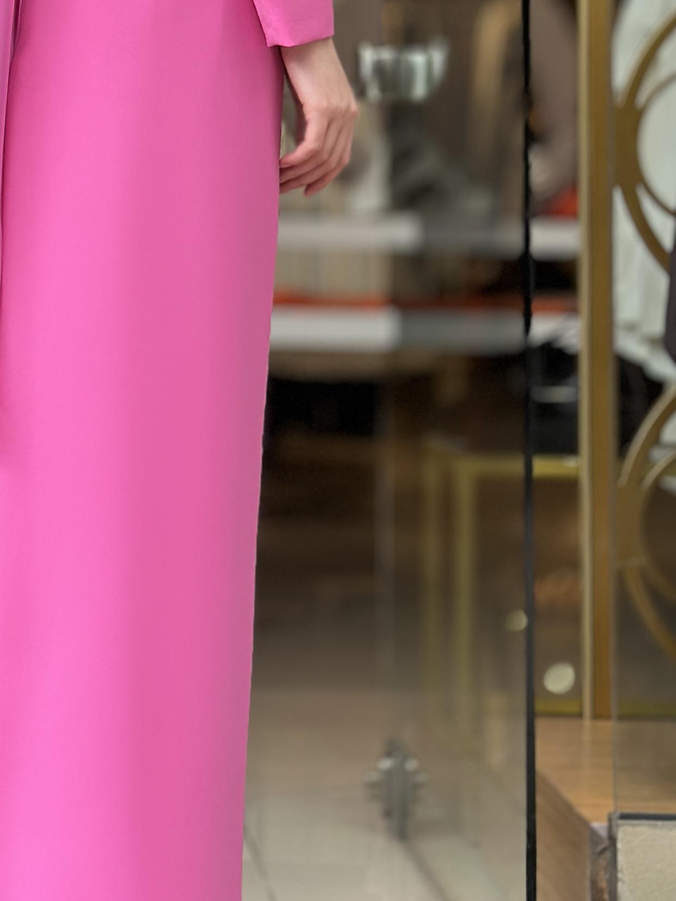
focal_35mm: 117
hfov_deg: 12.5
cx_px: 30
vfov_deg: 16.5
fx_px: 3046
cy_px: 8
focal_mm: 6.86
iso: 80
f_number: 1.78
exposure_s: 1/422
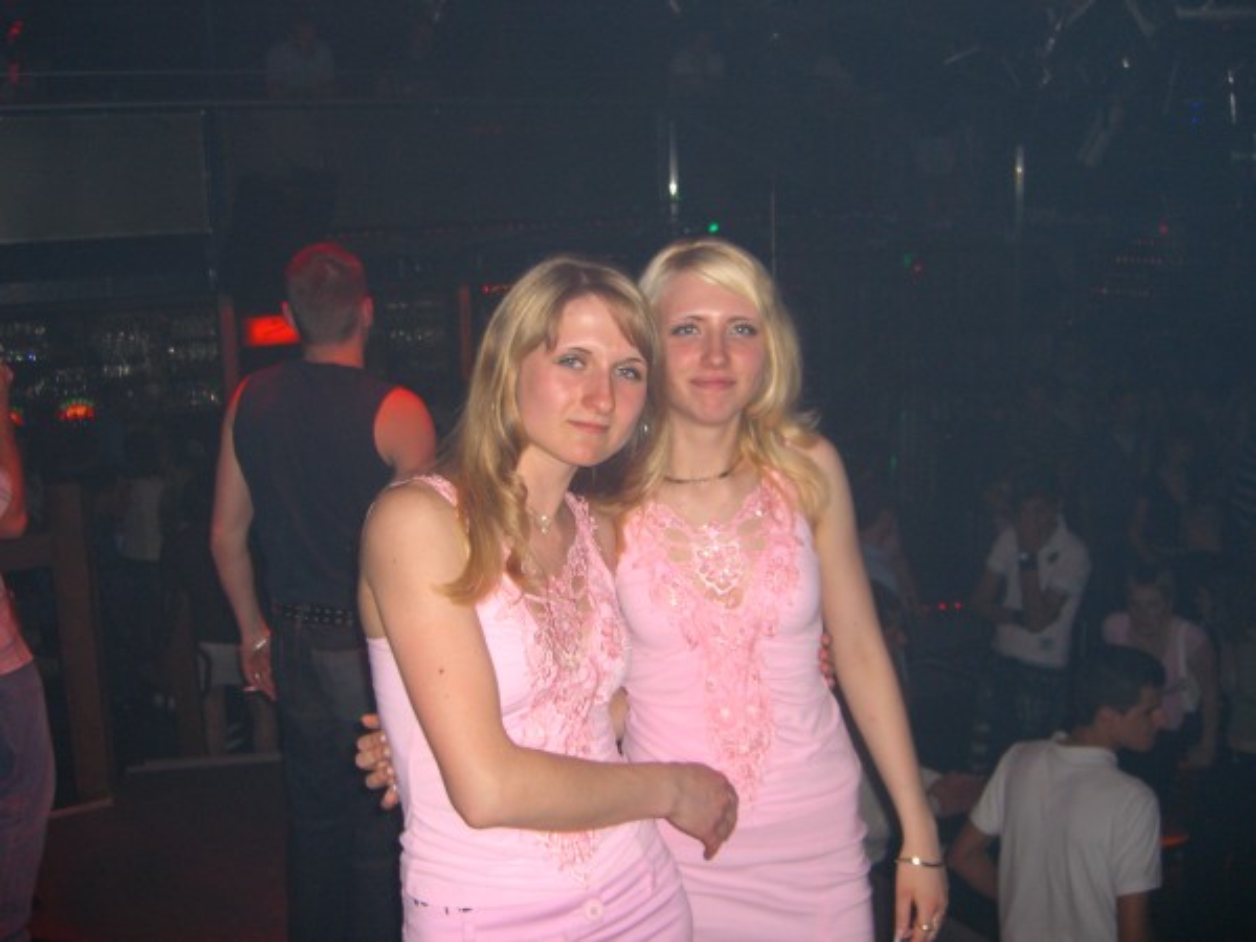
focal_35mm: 38
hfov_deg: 49.0
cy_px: 471
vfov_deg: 37.7
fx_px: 1379
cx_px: 628
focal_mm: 7.9
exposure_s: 1/60
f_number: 2.8
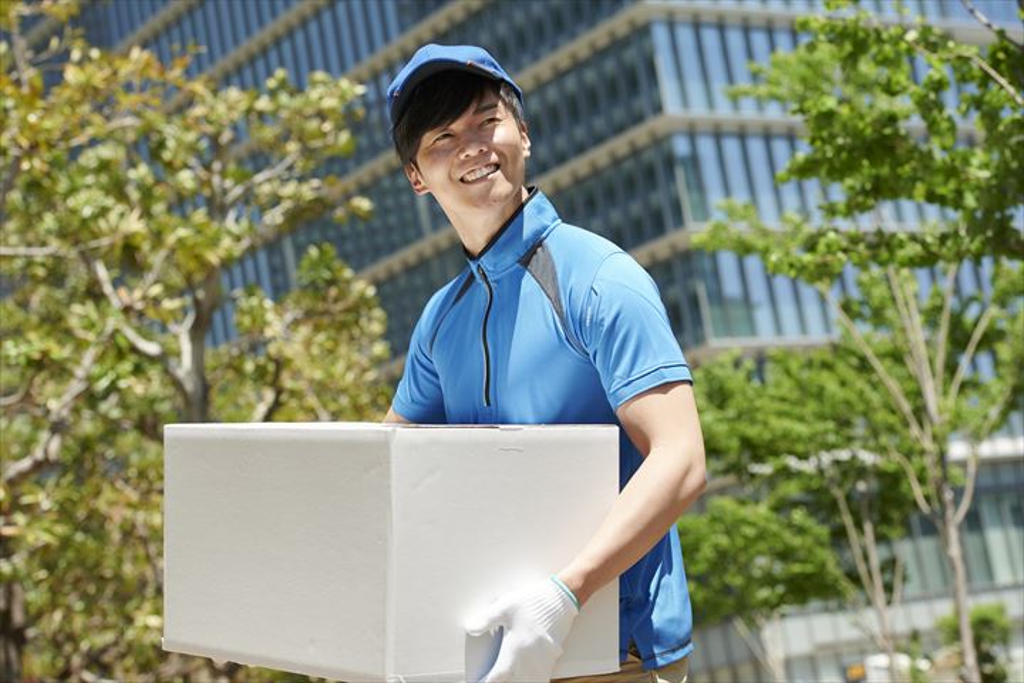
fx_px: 2418
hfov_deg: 23.9
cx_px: 512
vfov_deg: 16.1
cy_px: 342
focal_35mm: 85
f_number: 5.6
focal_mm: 85
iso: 200
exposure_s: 1/800
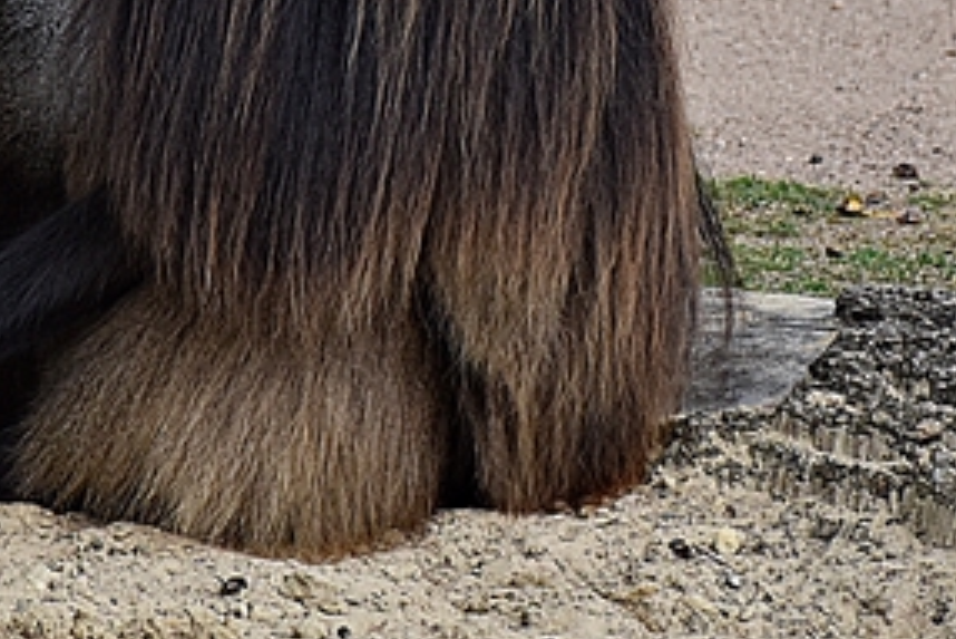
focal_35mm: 752
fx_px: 19979
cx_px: 518
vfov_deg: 1.8
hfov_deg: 2.7
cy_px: 62
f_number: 5.6
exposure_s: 1/1000
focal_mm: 140
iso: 500
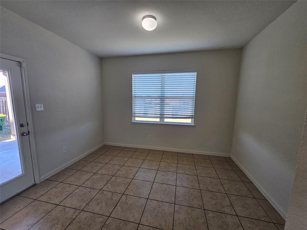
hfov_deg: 106.2
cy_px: 115
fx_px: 115
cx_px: 154
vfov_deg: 89.9
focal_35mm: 13
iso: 80
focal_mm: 2.2
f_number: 2.2
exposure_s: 1/60
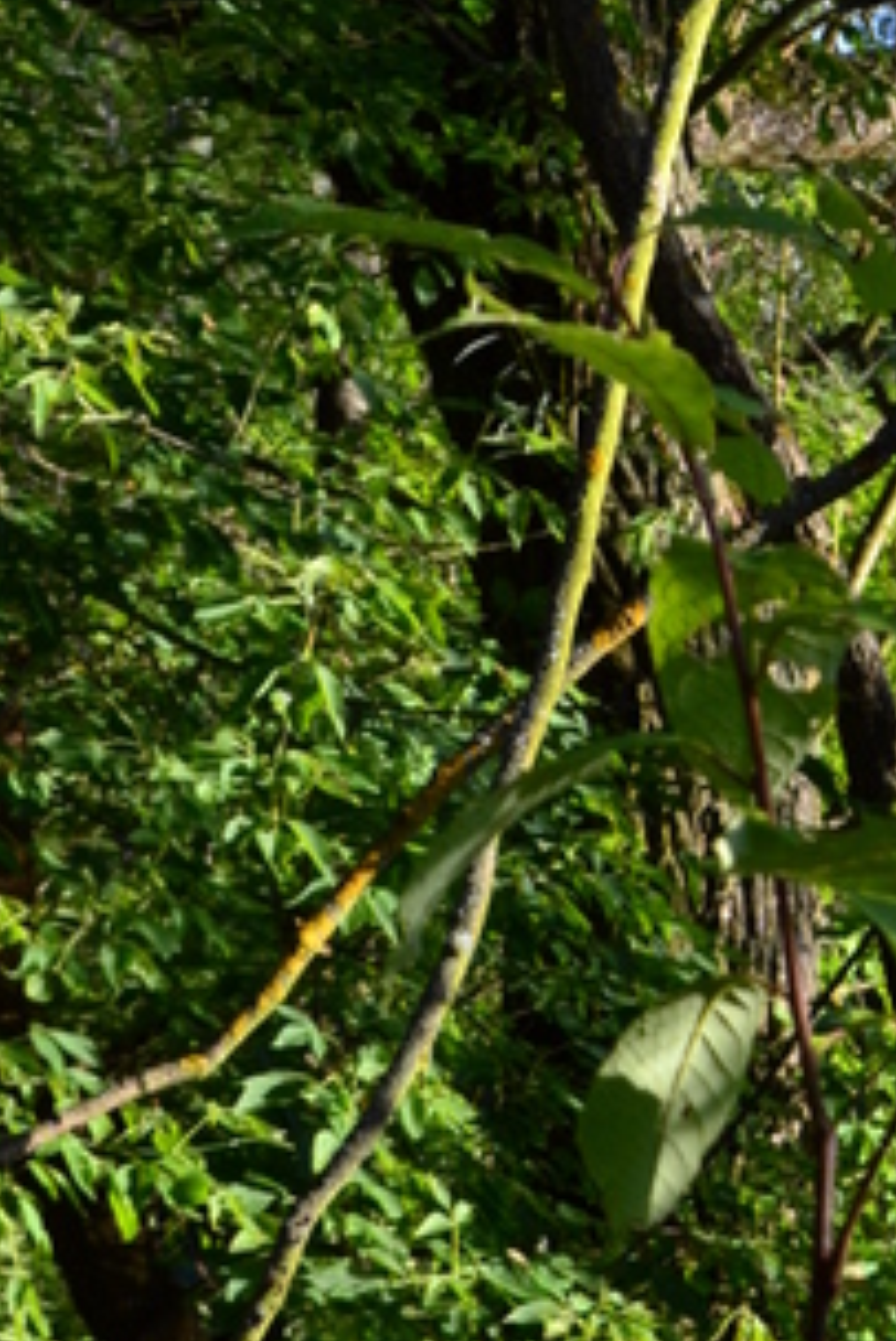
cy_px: 551
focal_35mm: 134
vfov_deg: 15.3
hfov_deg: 10.0
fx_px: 4997
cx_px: 1156
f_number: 10
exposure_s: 1/160
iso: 400
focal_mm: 34
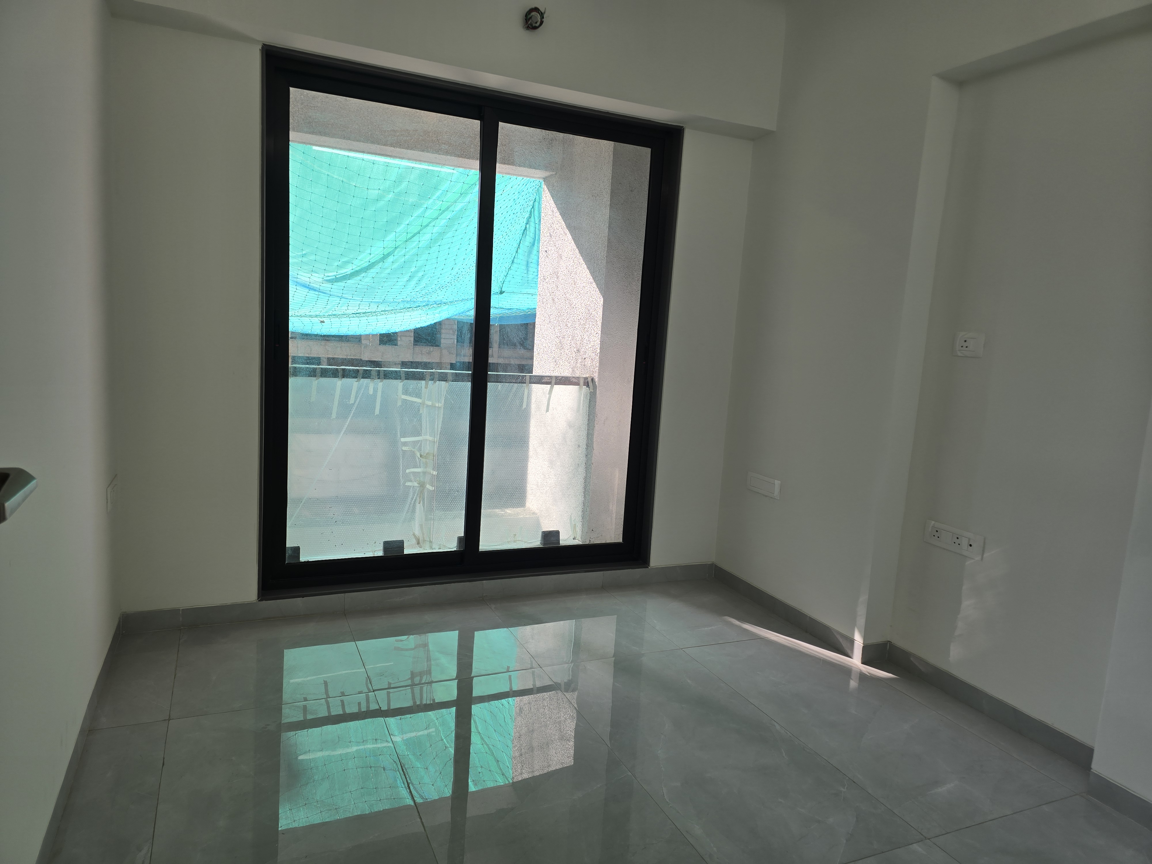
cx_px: 576
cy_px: 432
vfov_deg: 58.9
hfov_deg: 73.9
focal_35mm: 23
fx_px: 765
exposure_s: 1/100
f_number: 1.7
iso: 12
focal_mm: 6.3
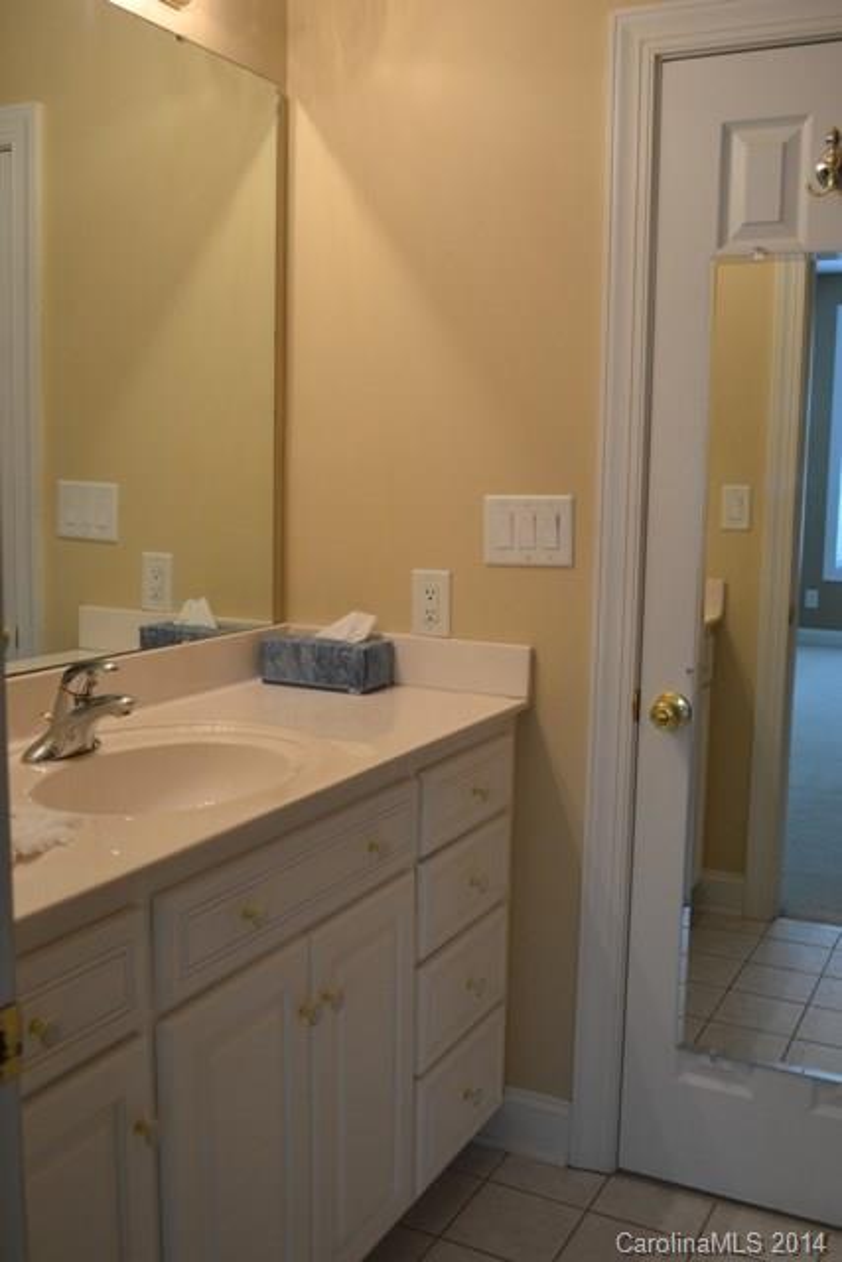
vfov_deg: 57.2
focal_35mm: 33
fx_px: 1157
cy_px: 631
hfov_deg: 40.0
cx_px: 421
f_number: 4
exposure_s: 1/60
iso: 450
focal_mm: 22
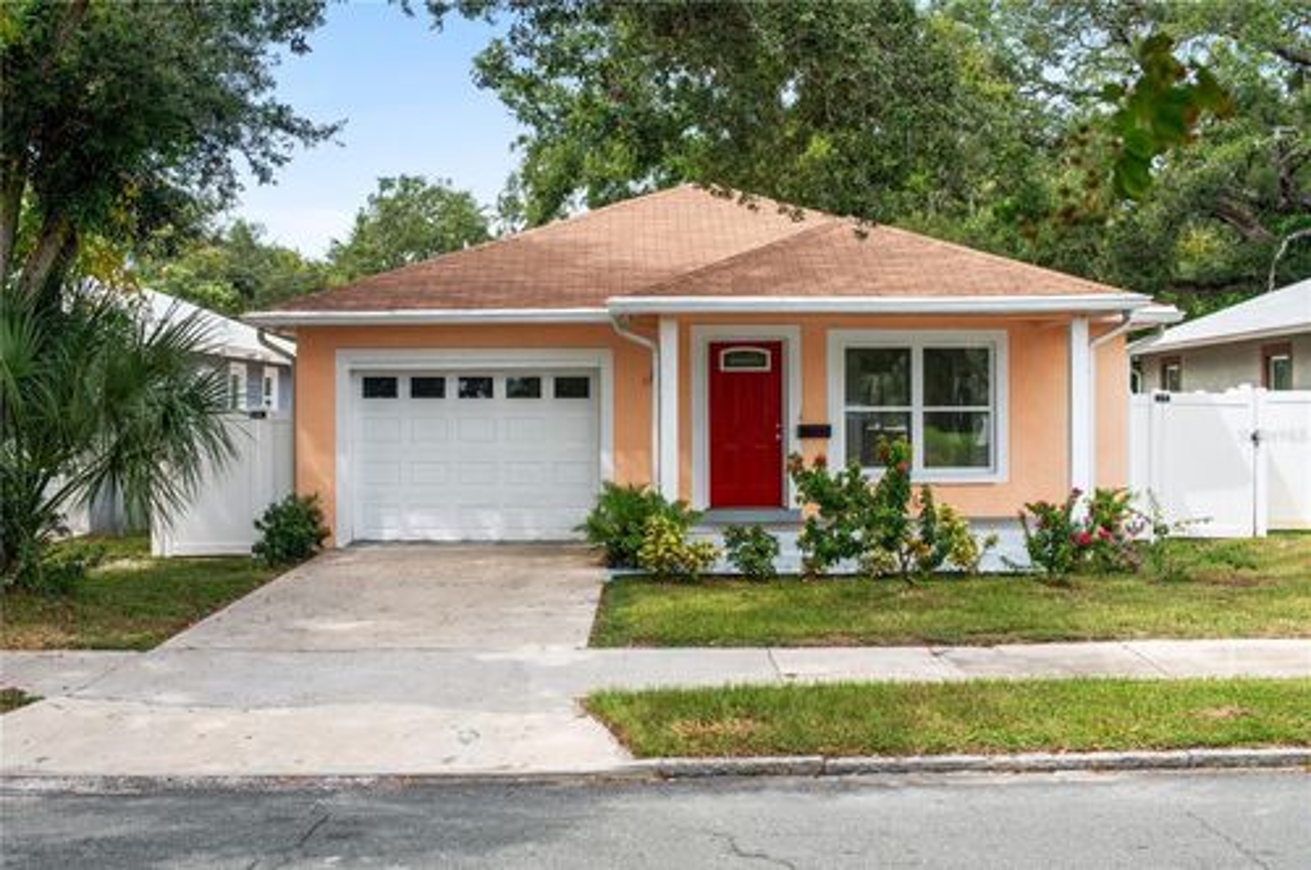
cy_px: 435
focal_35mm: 50
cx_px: 656
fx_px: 1818
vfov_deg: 26.9
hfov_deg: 39.6
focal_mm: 50
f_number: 8
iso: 200
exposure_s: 1/400
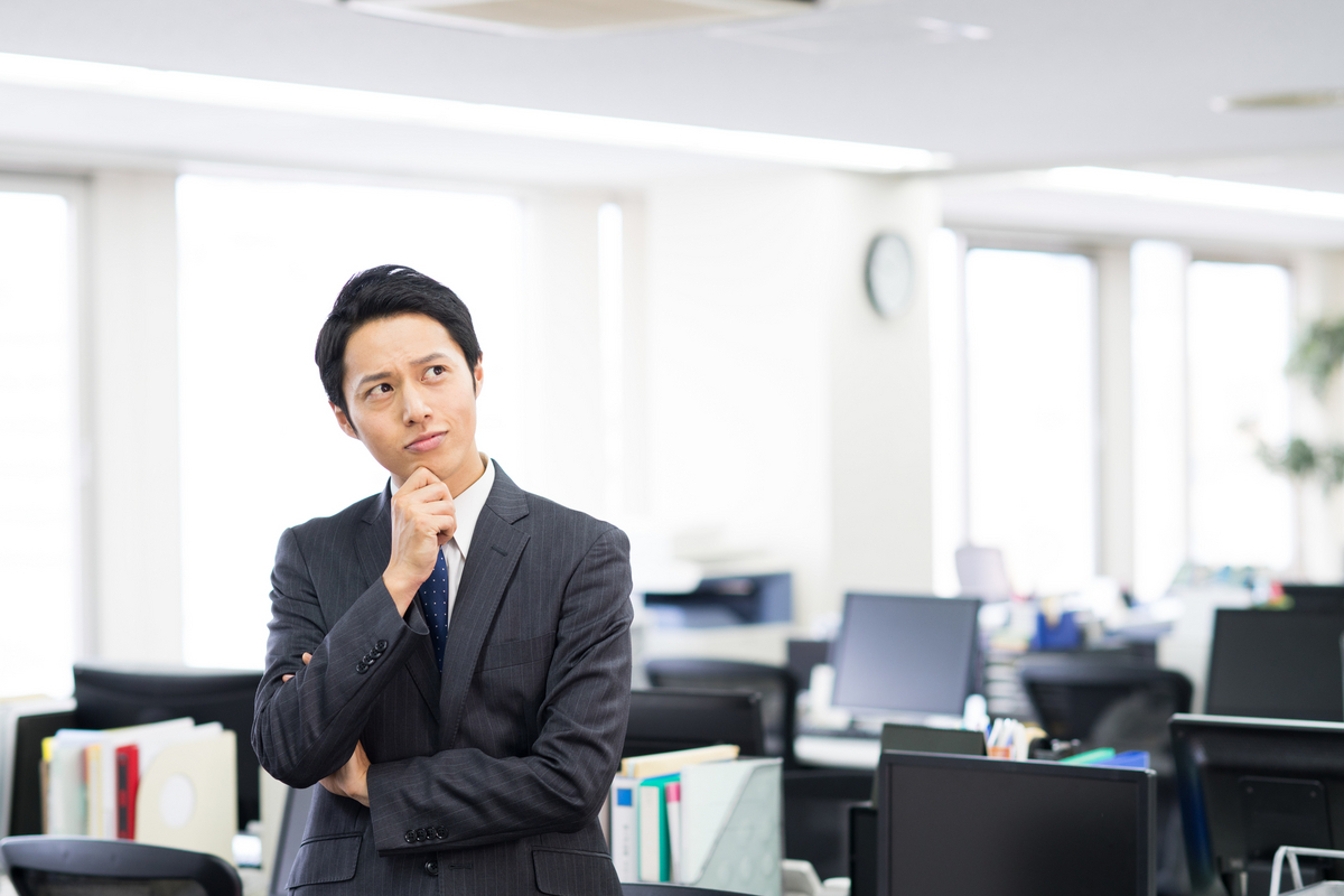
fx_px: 3173
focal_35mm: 85
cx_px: 672
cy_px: 448
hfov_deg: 23.9
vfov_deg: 16.1
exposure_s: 1/125
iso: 500
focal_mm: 85
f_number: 3.2
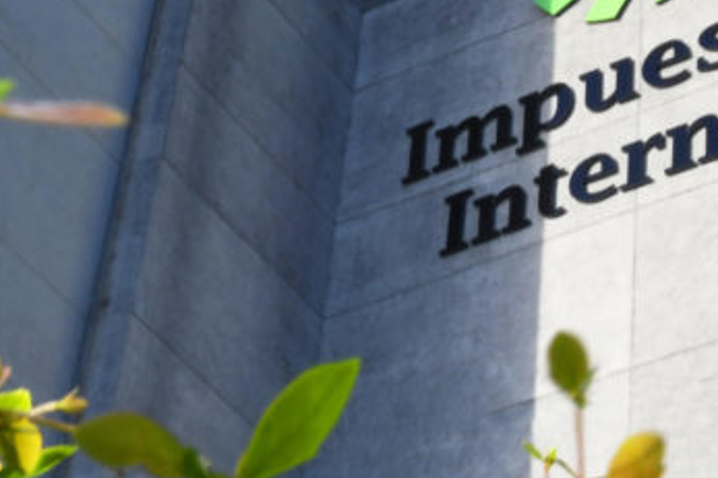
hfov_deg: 16.5
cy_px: 212
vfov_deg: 11.0
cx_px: 432
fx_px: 2472
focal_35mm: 124
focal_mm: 28
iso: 400
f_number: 22
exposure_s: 1/60
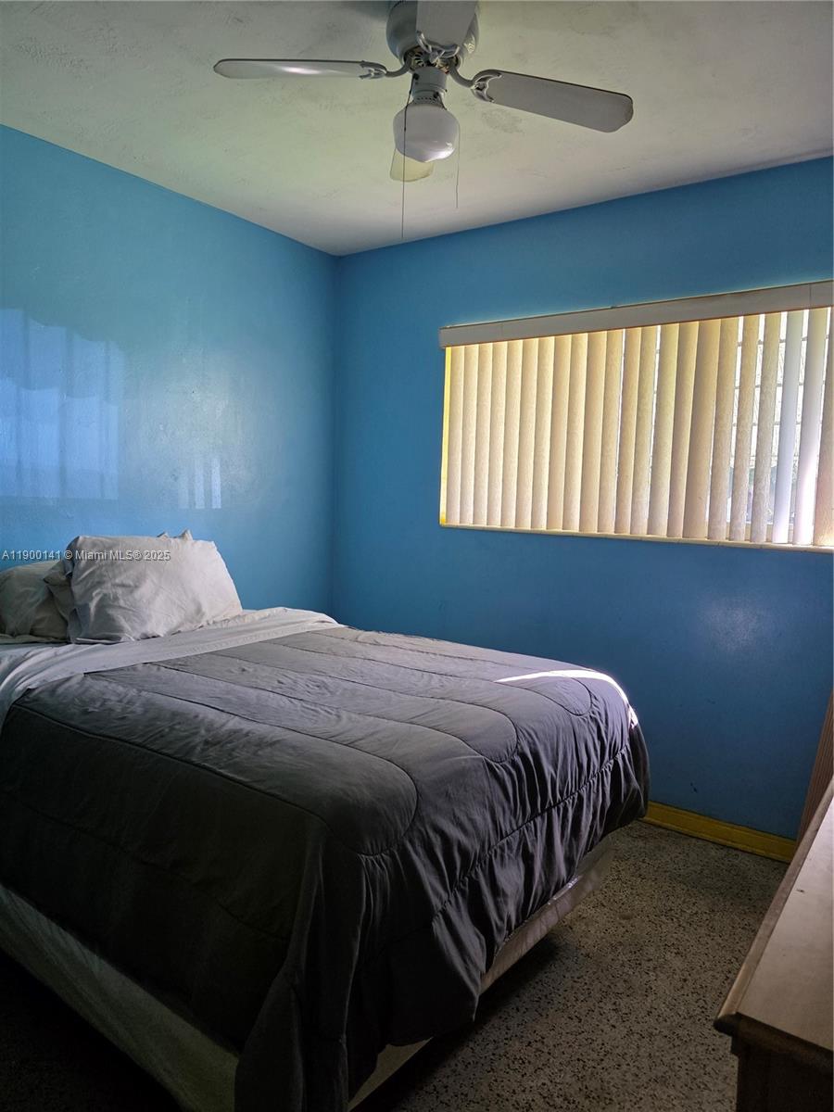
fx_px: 739
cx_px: 417
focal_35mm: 23
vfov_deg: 73.9
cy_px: 556
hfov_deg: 58.9
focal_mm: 6.3
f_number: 1.7
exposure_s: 1/120
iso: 320
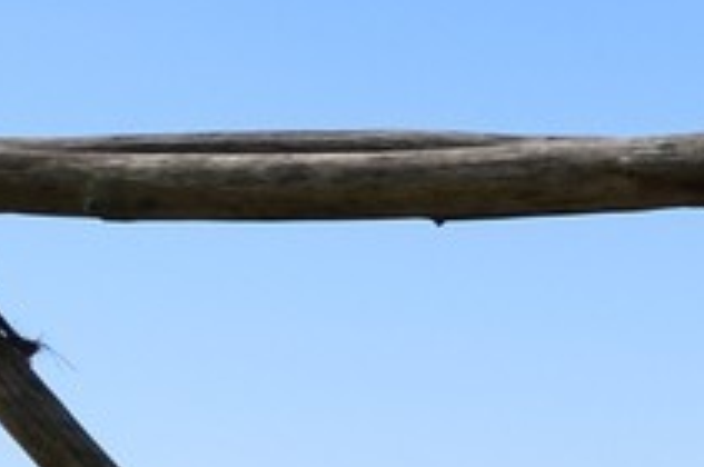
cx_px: 2379
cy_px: 956
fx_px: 4745
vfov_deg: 5.5
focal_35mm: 243
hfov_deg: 7.2
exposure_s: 1/250
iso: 200
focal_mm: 32
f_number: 16
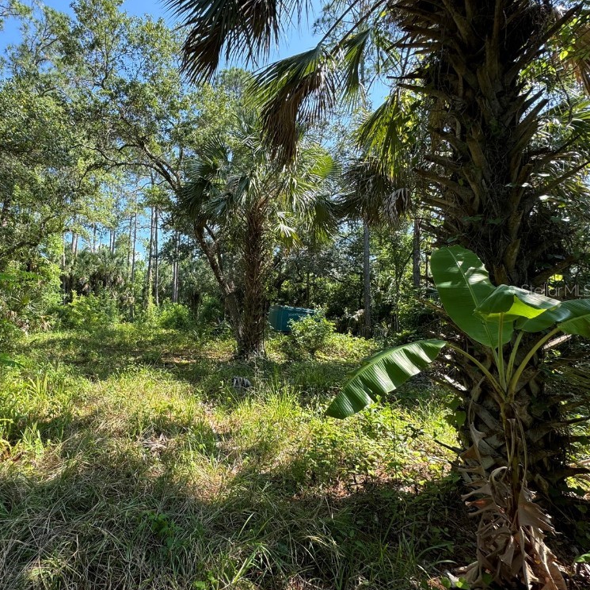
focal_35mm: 17
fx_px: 328
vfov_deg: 84.0
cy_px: 290
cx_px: 190
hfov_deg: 80.8
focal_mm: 2.22
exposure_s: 1/289
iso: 40
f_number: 2.2
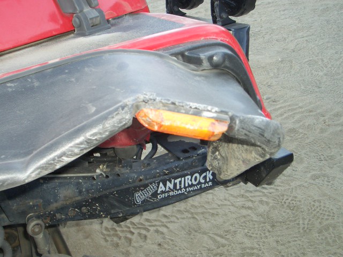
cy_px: 128
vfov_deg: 29.7
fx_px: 486
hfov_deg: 38.9
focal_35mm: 49
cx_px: 172
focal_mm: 8.2
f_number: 3.1
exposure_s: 1/160
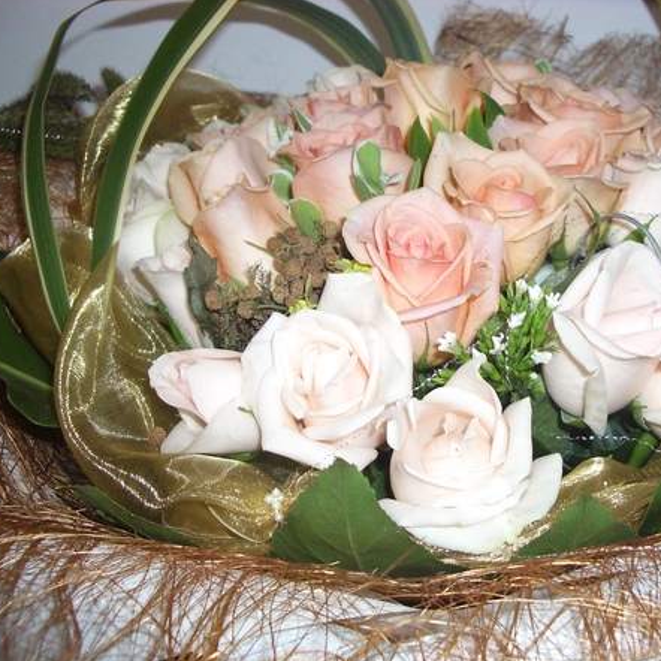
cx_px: 402
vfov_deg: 40.0
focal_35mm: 42
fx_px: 907
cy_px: 332
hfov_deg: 39.8
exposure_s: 1/60
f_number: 2.6
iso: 200
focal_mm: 5.8
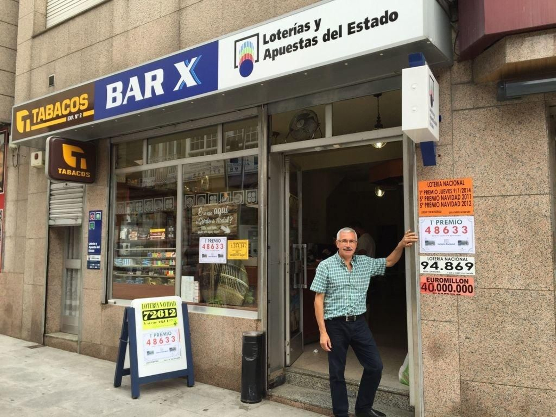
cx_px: 278
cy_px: 208
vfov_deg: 48.2
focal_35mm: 29
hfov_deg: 61.7
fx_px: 466
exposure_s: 1/373
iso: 32
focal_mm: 4.15
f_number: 2.2
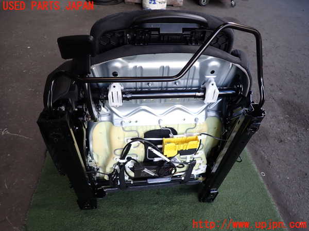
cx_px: 154
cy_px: 116
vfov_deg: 54.9
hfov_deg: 69.4
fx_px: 223
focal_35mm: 25
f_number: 2
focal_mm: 4.5
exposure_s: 1/125
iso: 100
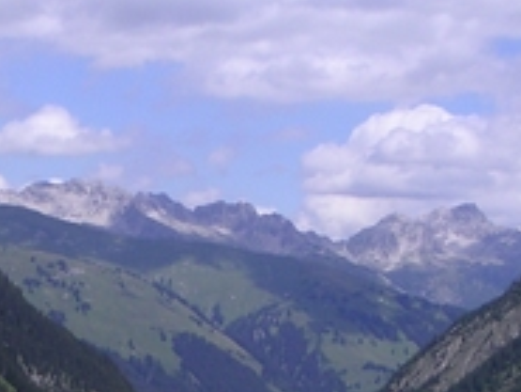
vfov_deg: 11.9
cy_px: 420
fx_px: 1852
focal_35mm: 123
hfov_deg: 15.9
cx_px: 144
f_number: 6.7
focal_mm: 6
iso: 50
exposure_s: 1/180
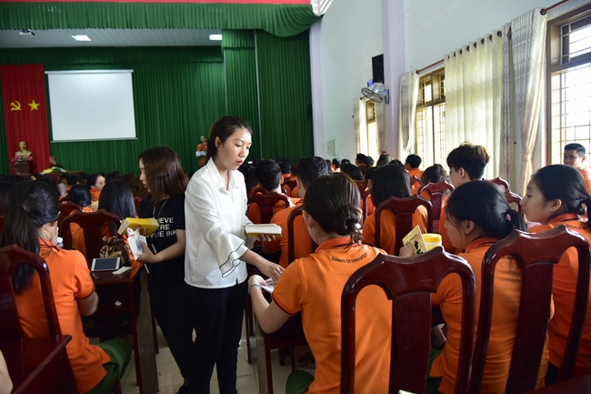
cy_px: 197
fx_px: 394
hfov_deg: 73.8
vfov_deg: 53.1
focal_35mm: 24
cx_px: 296
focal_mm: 24
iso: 800
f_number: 4
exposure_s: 1/30
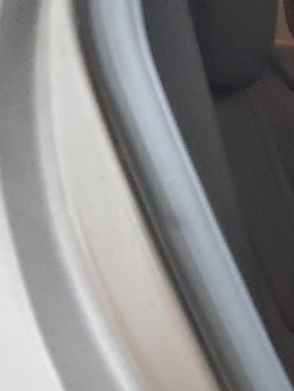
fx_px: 1244
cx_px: 765
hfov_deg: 10.9
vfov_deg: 17.7
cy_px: 306
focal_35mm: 110
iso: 322
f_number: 1.5
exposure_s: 1/15
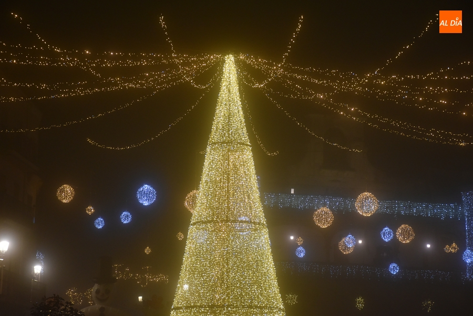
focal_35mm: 93
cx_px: 236
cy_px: 158
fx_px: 1223
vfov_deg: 14.7
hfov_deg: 21.9
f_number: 5
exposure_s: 1/125
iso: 1000
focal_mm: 62
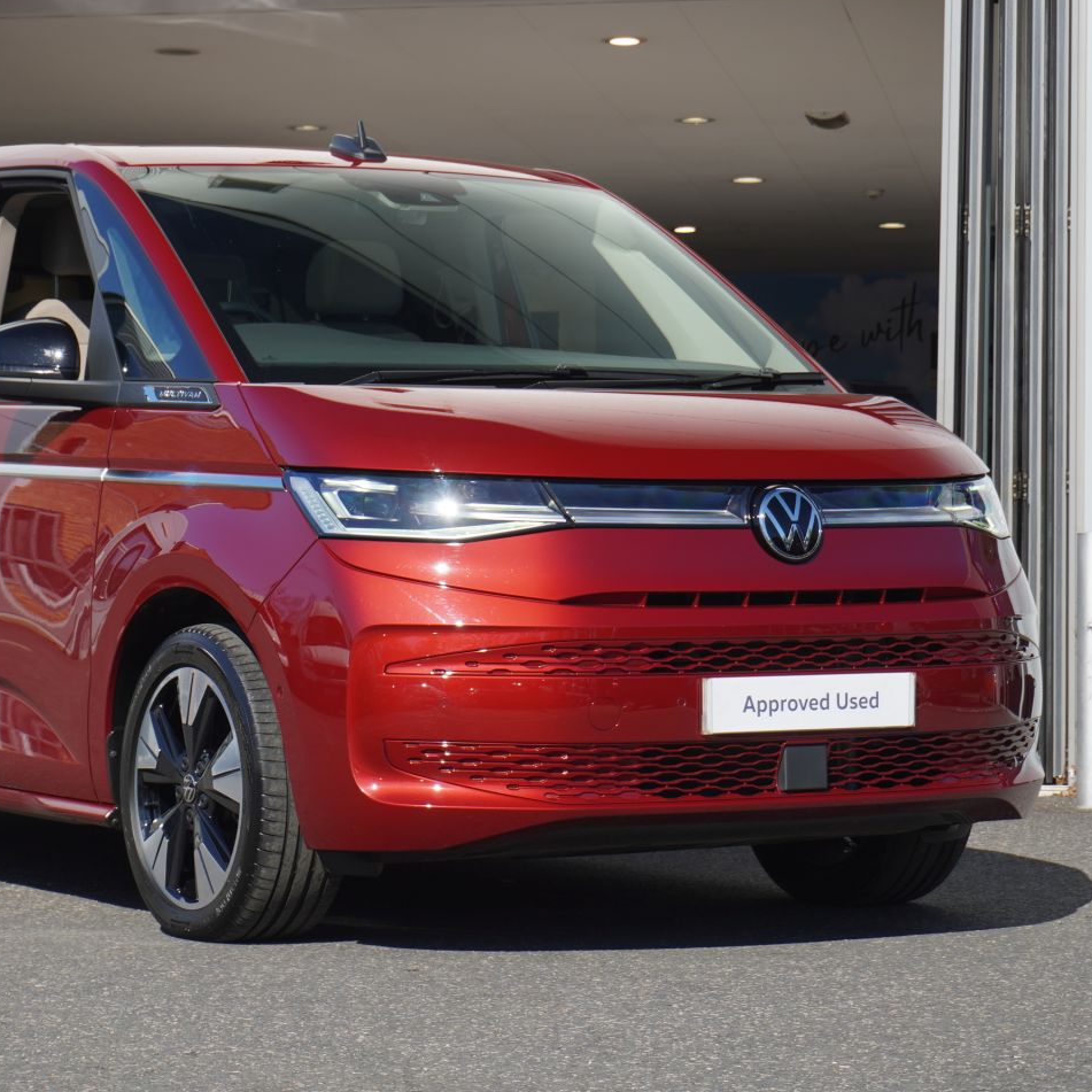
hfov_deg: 17.2
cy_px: 509
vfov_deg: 17.3
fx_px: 3595
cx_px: 355
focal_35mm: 101
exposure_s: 1/200
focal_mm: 47
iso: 100
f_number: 6.3
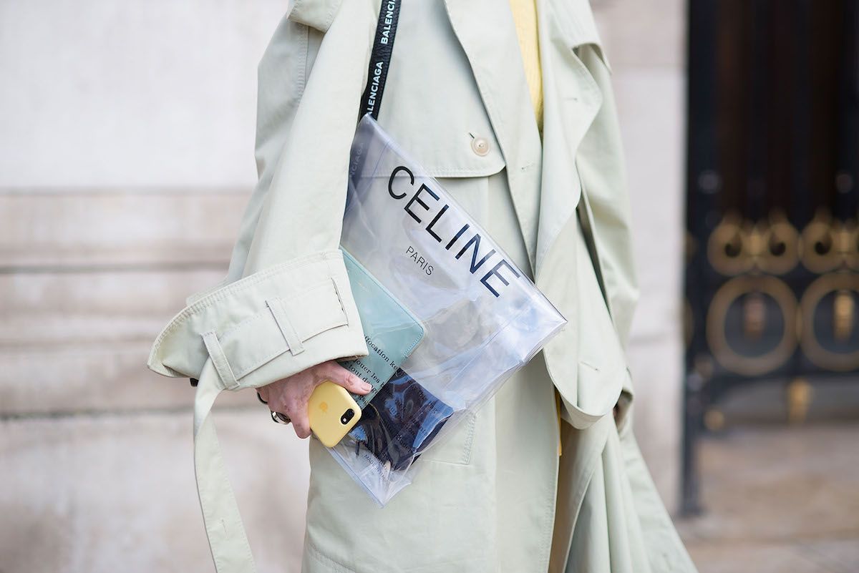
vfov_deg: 16.1
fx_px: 2029
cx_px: 430
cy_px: 286
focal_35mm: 85
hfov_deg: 23.9
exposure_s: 1/800
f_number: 2.2
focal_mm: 85
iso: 100
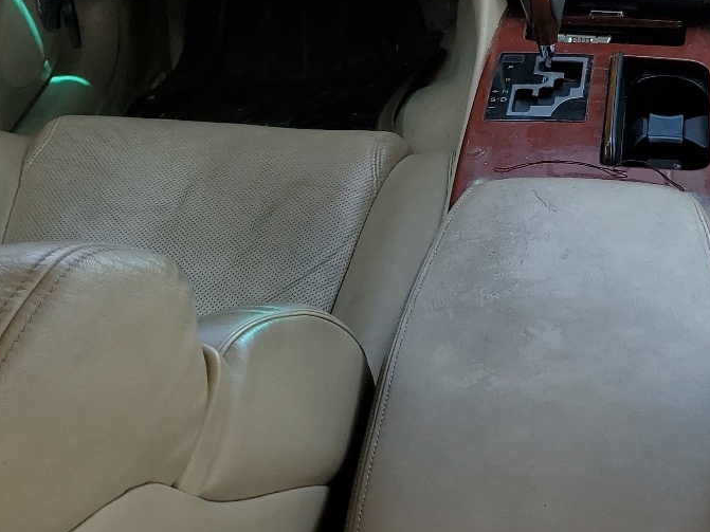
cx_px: 568
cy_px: 129
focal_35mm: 62
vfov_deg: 23.4
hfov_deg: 30.4
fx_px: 1271
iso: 50
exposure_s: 1/556
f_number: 1.5
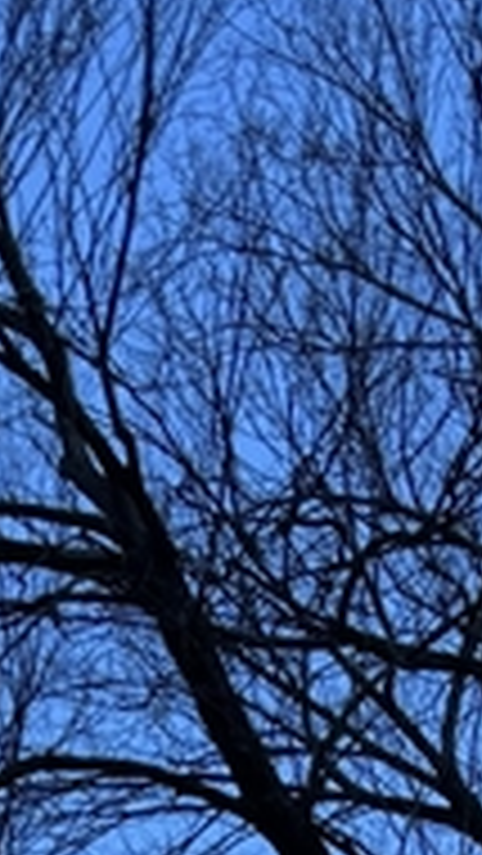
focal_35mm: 141
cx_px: -248
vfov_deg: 12.4
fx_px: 3201
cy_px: 1973
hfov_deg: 8.4
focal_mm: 6
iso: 50
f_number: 1.6
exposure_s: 1/1047
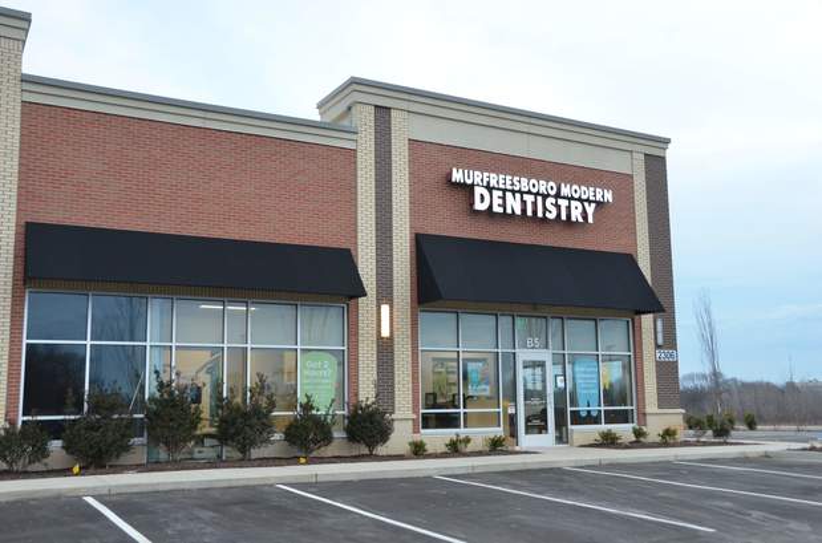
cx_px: 411
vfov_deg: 34.0
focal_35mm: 39
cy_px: 272
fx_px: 888
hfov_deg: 49.7
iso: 1600
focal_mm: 26
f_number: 6.3
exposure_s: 1/160
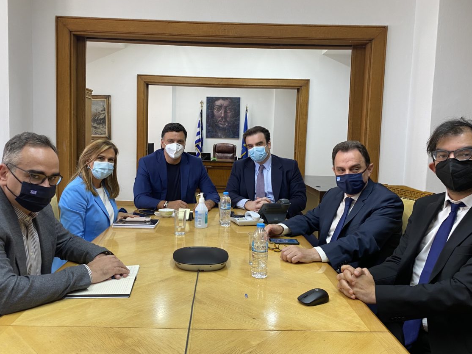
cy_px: 173
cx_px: 227
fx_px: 382
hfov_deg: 63.4
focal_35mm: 28
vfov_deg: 49.8
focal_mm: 4.25
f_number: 1.8
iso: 64
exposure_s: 1/50
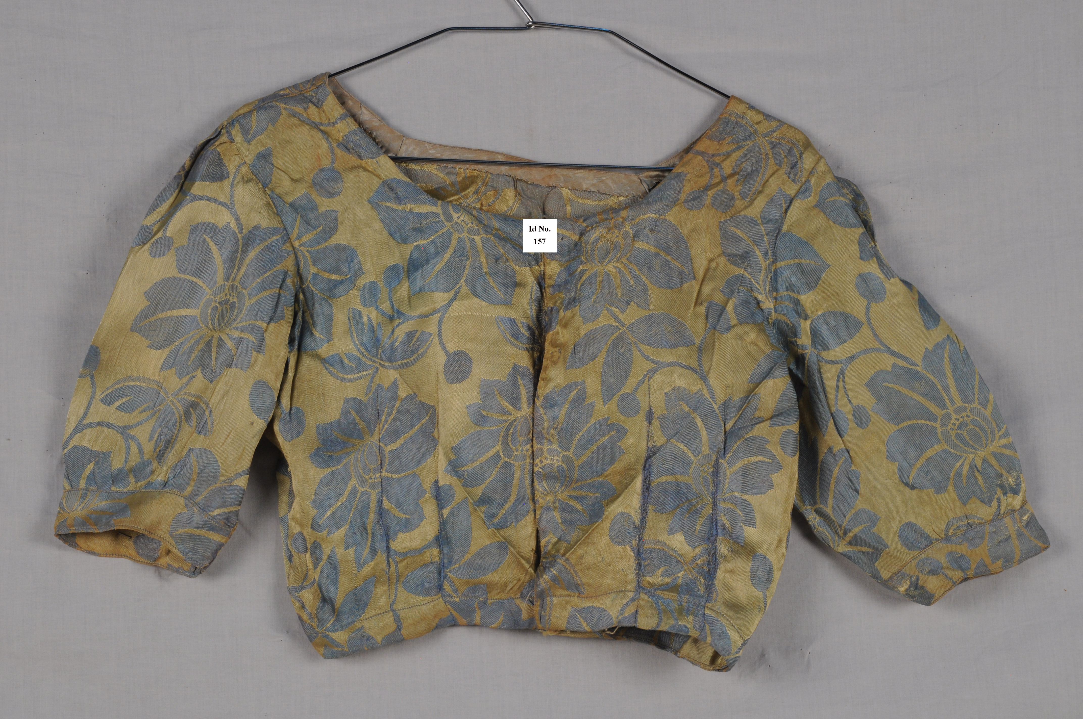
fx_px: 2975
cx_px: 542
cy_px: 360
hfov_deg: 20.6
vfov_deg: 13.8
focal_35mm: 99
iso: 400
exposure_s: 1/13
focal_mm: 66
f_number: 16
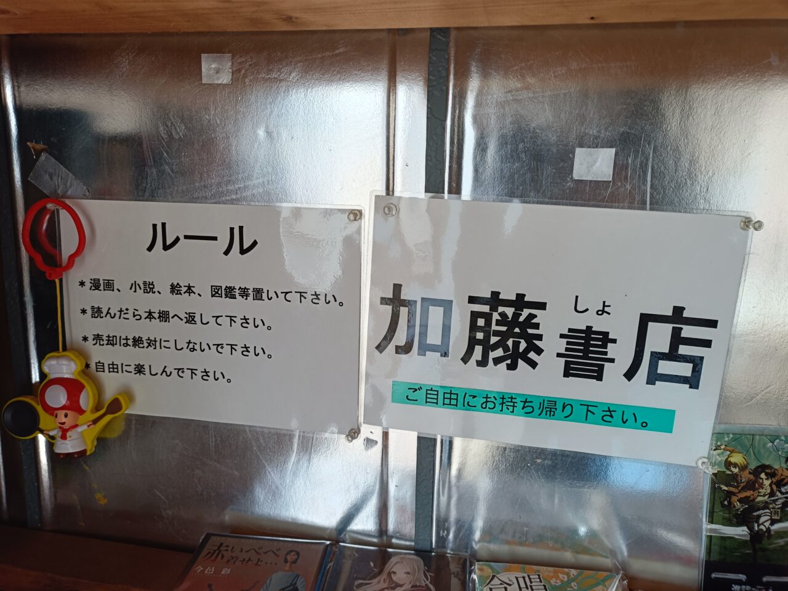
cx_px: 394
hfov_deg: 69.4
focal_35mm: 25
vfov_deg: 54.9
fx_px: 569
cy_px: 296
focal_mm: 4.7
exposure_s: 1/50
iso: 160
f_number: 1.7
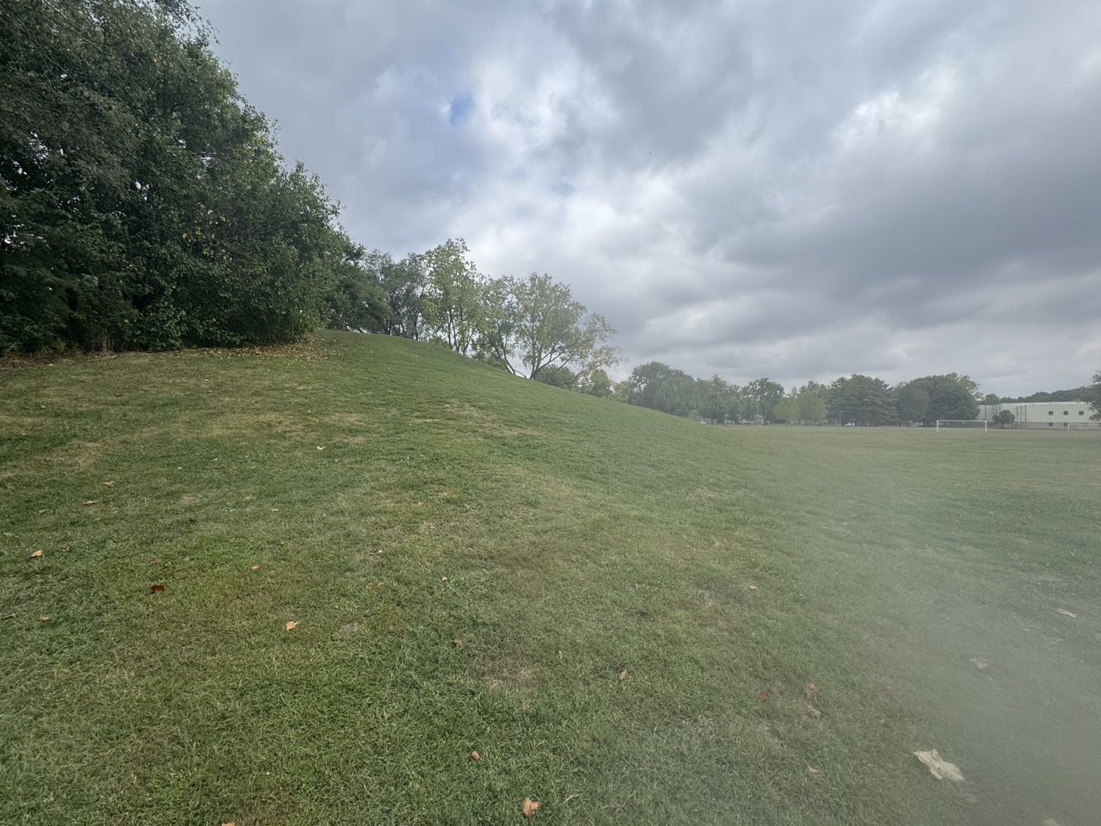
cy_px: 413
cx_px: 550
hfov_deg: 102.1
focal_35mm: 14
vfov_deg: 85.7
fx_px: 445
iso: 50
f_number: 2.2
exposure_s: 1/1126
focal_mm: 2.22
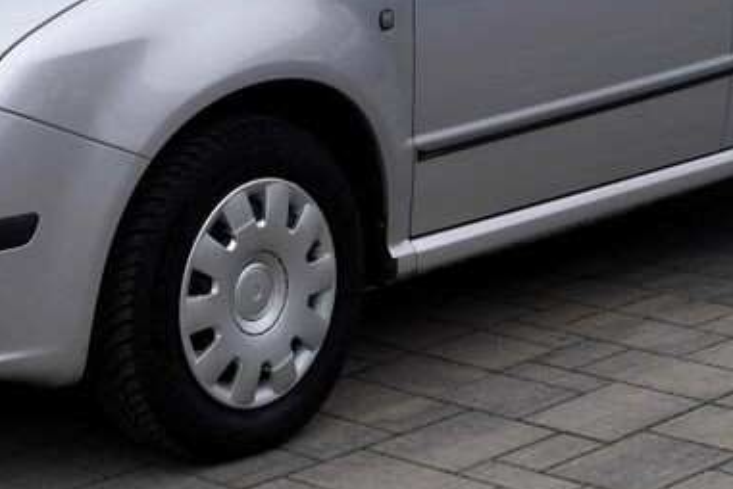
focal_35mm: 121
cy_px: -9
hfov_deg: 16.9
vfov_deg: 11.2
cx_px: 289
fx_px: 2464
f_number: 4.5
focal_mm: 45
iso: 100
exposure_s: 1/125
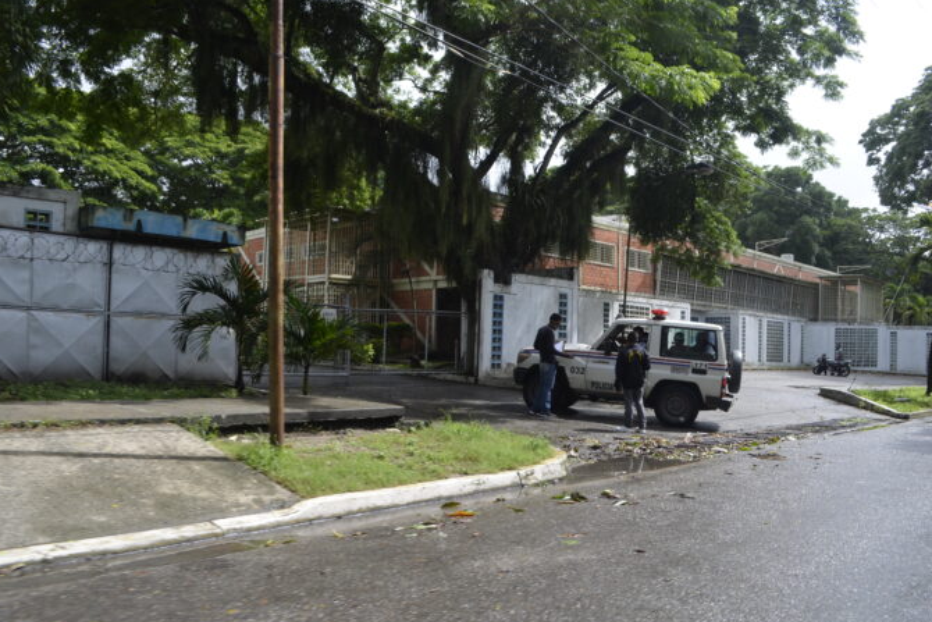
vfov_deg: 46.4
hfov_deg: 65.5
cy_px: 318
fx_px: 725
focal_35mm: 28
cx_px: 462
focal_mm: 18
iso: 200
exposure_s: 1/250
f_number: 8
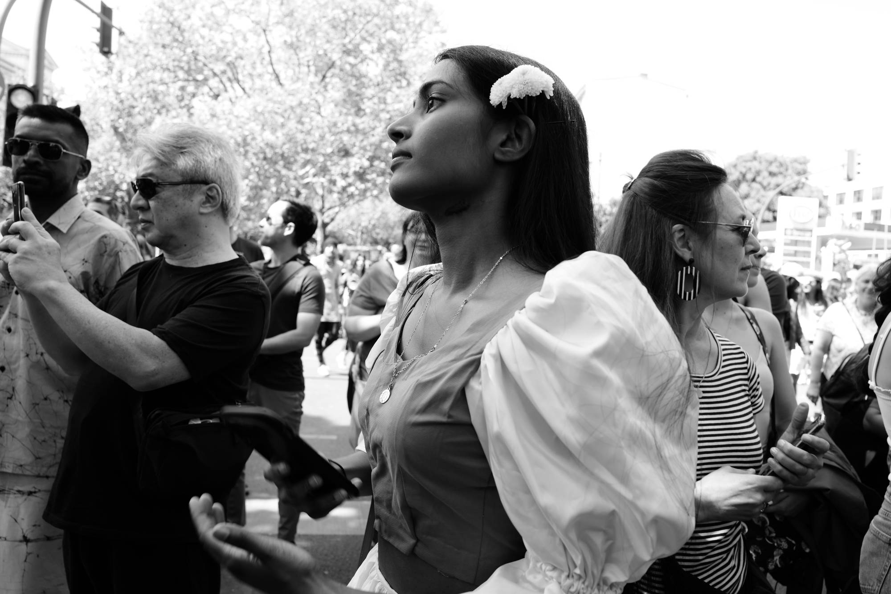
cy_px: 297
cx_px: 446
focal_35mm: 28
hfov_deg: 65.5
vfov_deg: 46.4
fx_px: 693
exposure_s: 1/125
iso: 200
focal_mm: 28
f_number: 5.6
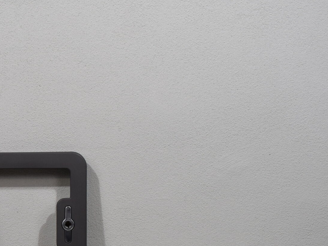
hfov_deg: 30.2
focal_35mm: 61
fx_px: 578
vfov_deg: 23.4
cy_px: 222
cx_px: 28
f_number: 5.6
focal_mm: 18
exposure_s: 1/125
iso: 360
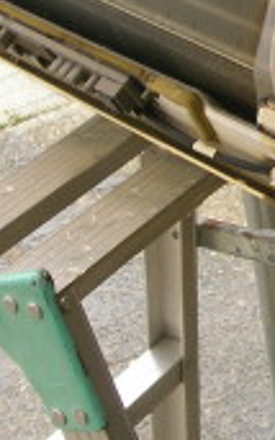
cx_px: 357
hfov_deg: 10.9
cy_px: 66
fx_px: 1414
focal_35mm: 118
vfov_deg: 17.5
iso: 50
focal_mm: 6.3
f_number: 4
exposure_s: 1/72
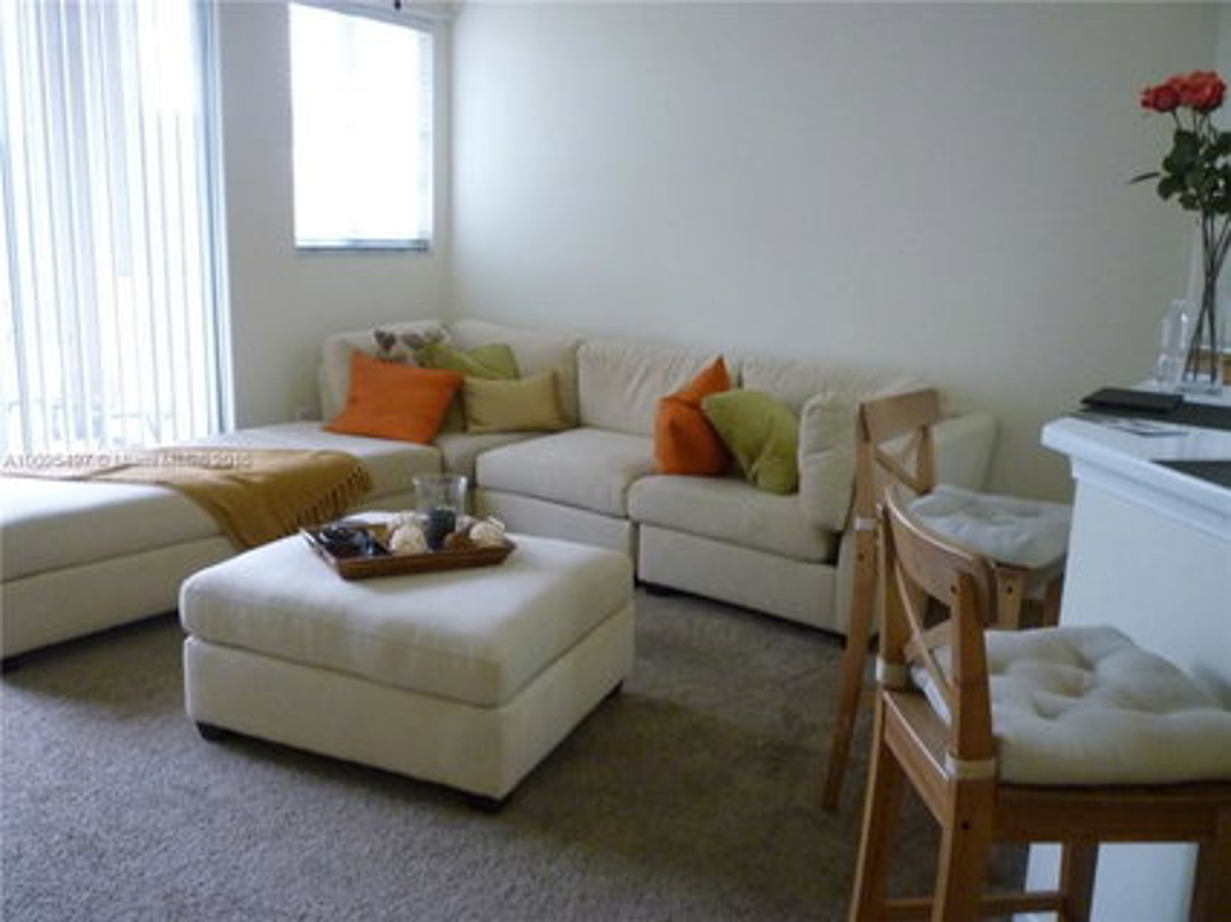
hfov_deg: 61.7
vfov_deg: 48.2
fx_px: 1031
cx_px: 616
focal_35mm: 29
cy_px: 461
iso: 400
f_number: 3.3
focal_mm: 5.2
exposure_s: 1/15
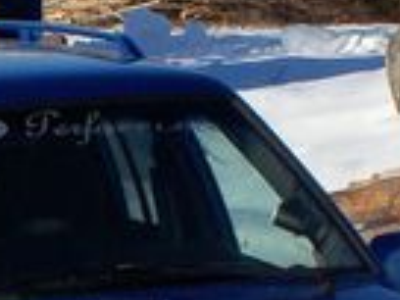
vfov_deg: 5.2
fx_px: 3270
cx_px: 6
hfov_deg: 7.0
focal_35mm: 283
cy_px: 474
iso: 80
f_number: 6.1
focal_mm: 10.7
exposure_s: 1/400
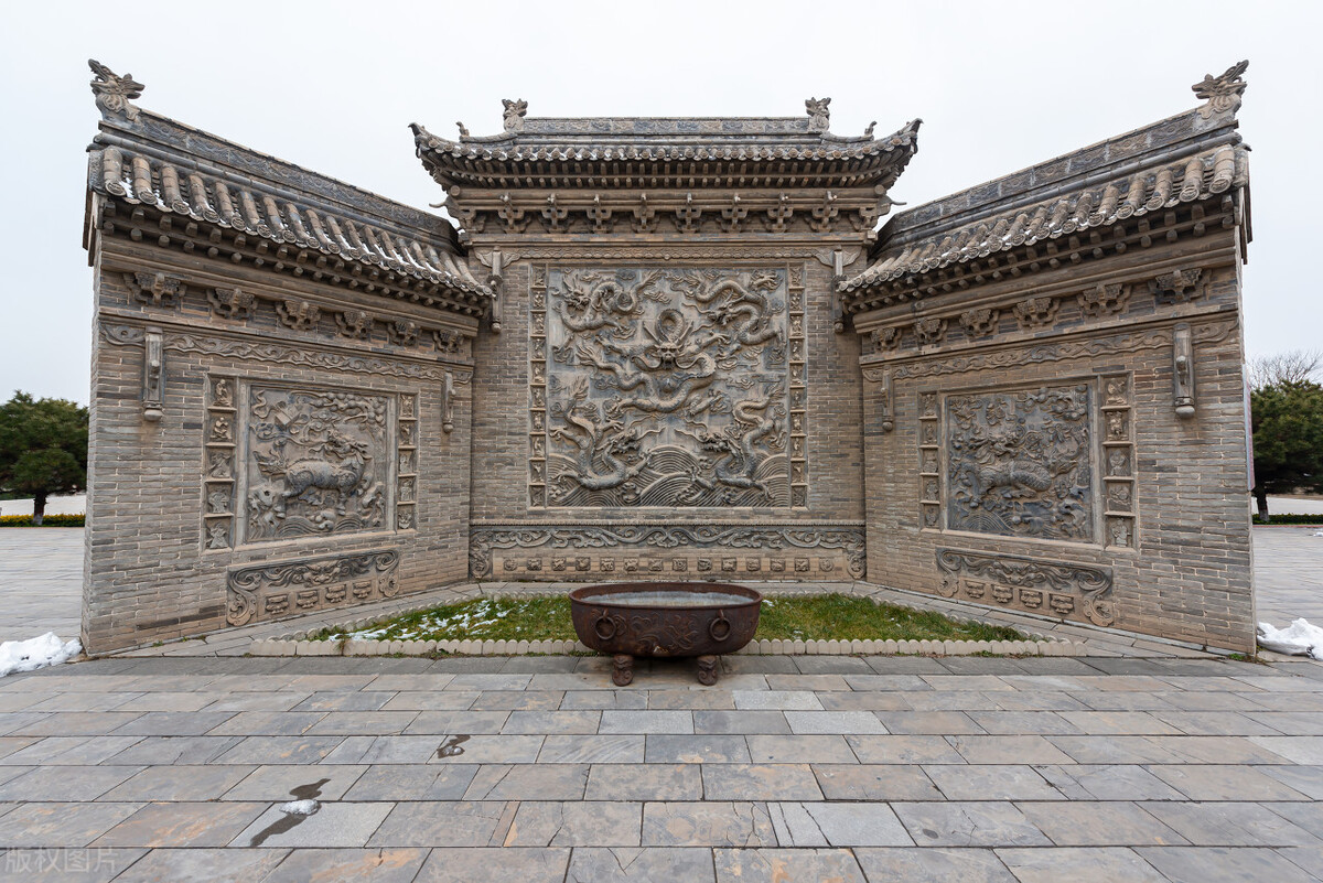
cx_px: 662
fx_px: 515
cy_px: 442
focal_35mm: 14
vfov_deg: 81.3
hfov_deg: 104.2
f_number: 5.6
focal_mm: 14
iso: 200
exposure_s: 1/250
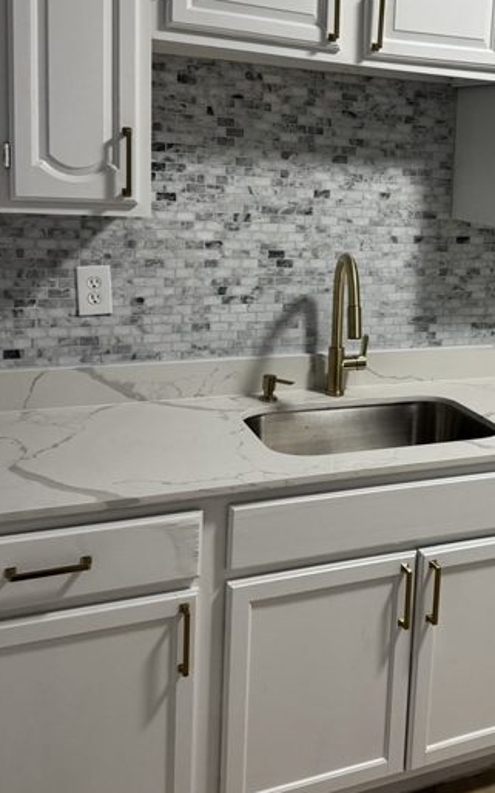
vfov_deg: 50.9
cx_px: 396
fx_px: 821
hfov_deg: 32.6
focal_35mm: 38
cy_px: 287
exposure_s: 1/60
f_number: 1.78
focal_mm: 6.76
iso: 160
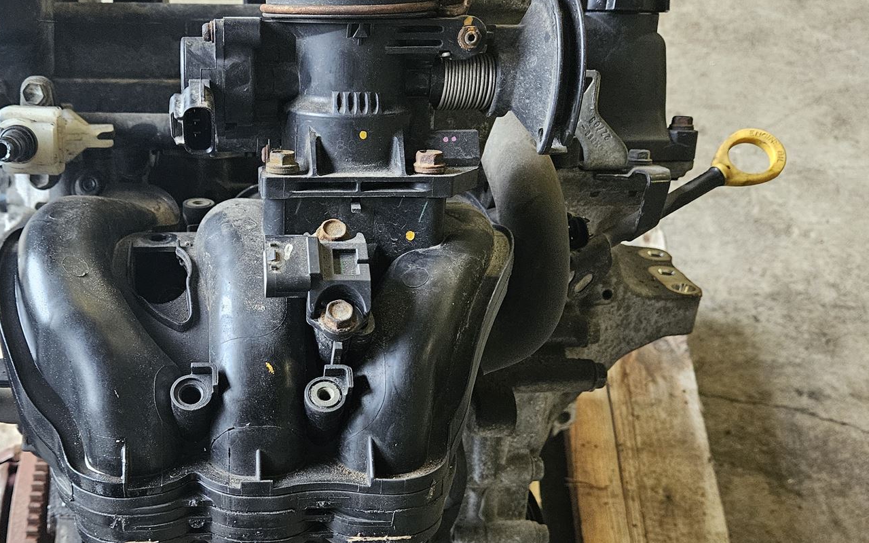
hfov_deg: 49.0
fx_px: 924
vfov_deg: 32.4
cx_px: 254
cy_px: 376
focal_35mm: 39
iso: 400
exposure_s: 1/100
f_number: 1.8
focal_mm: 5.4
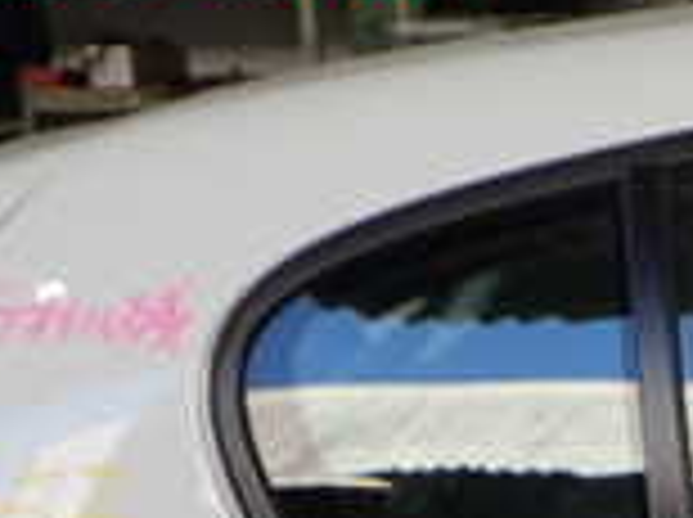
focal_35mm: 117
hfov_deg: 15.7
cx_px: 986
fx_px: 2339
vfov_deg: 11.7
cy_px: 914
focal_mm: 5.4
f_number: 2.3
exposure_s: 1/125
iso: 100
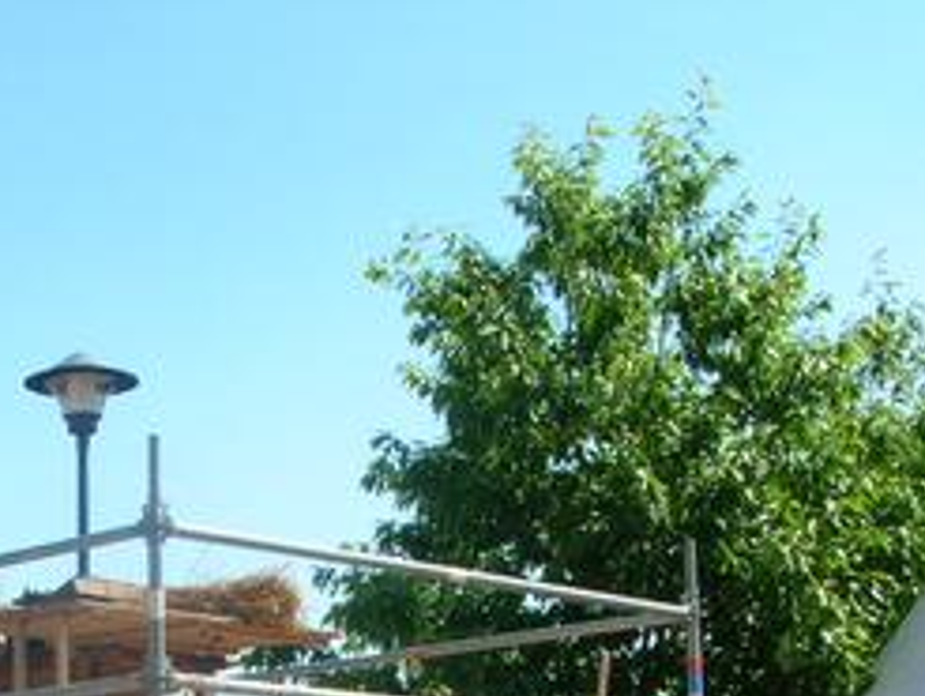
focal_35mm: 91
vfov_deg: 15.5
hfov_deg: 21.2
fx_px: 2434
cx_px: 165
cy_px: 895
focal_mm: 5.8
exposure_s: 1/199
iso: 50
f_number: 5.6
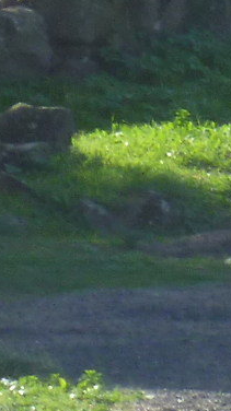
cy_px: -295
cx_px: 465
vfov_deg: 2.2
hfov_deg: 1.2
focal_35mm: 974
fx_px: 10625
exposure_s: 1/125
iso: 125
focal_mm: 25
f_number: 6.9
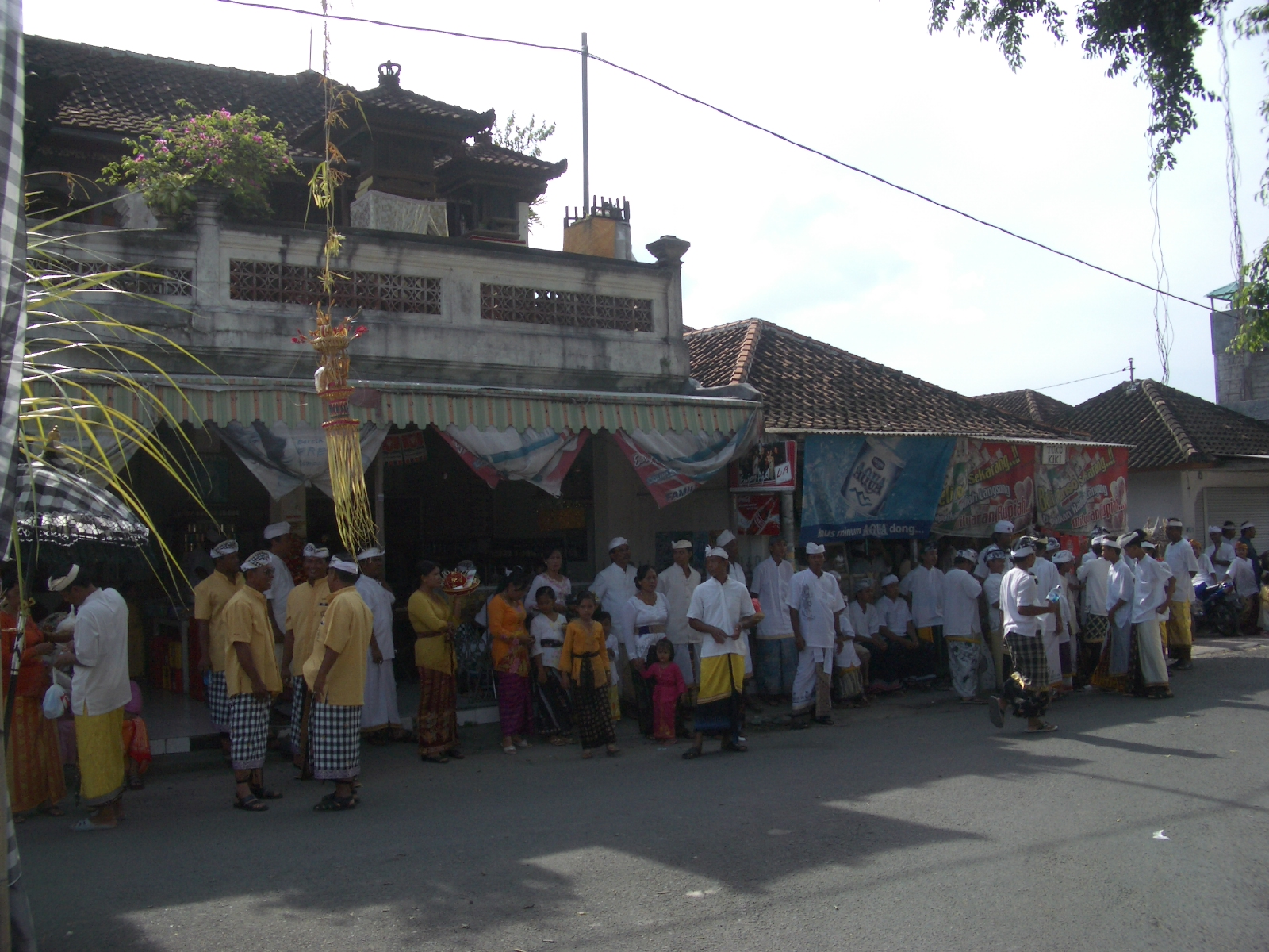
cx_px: 634
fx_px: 1283
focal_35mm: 35
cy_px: 476
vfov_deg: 40.7
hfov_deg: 52.6
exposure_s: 1/500
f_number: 4.3
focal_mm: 5.8
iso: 50
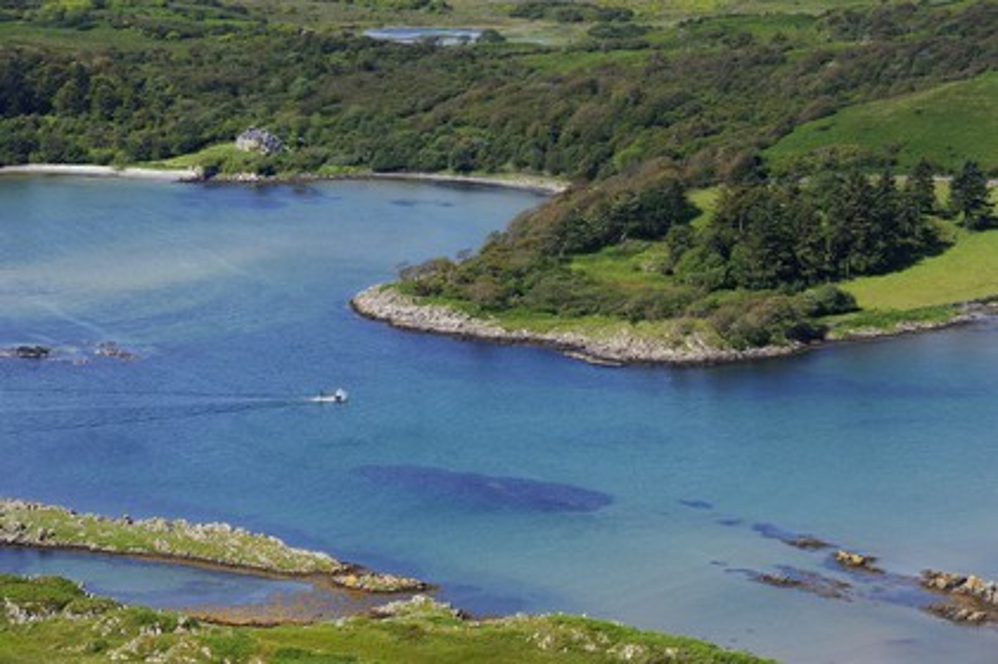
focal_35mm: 122
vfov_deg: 11.2
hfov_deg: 16.8
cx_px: 499
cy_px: 332
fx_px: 3379
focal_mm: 122
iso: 400
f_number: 8
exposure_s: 1/800
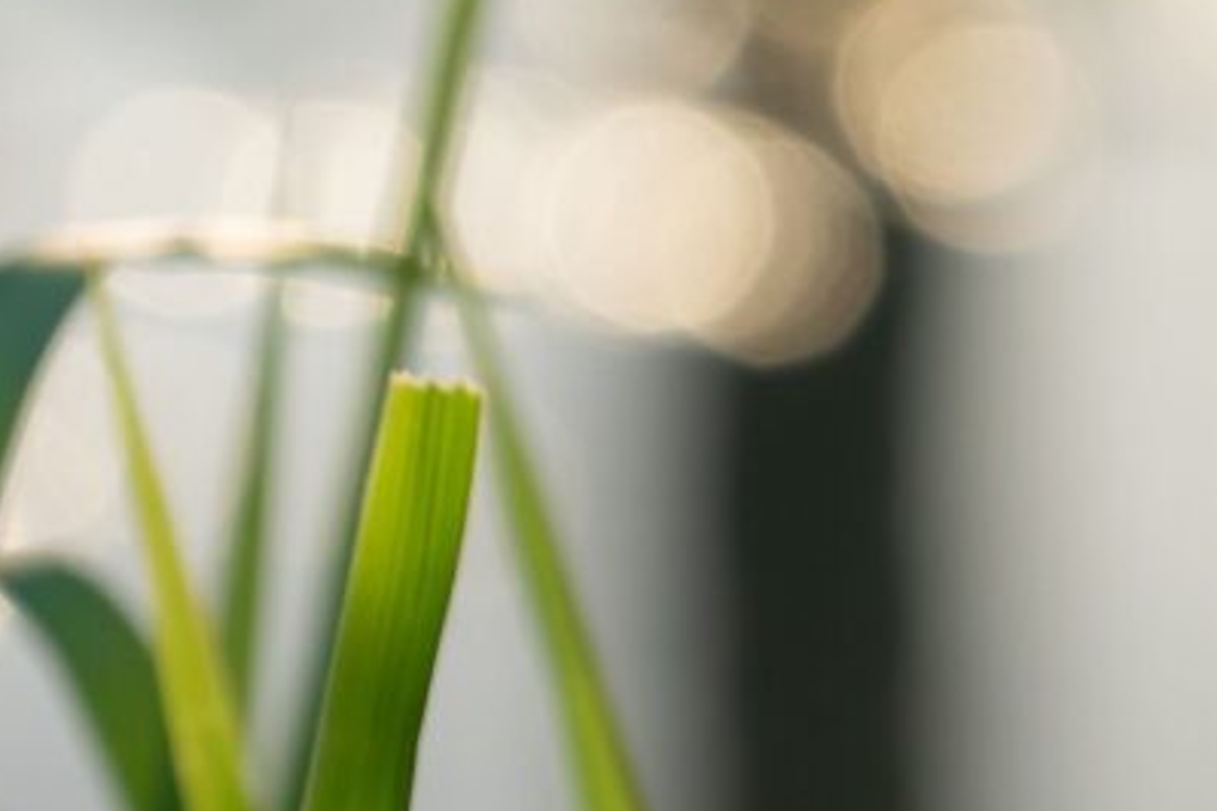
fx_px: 43335
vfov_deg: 1.1
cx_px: 1980
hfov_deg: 1.6
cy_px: 1979
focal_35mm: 1282
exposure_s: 1/320
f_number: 5.6
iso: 400
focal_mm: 200
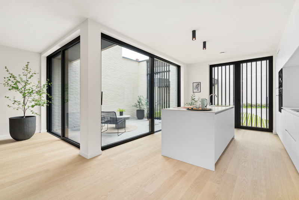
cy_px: 100
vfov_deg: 73.8
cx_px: 150
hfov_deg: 96.7
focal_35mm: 16
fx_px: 133
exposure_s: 1/15
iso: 250
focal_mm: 16
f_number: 11
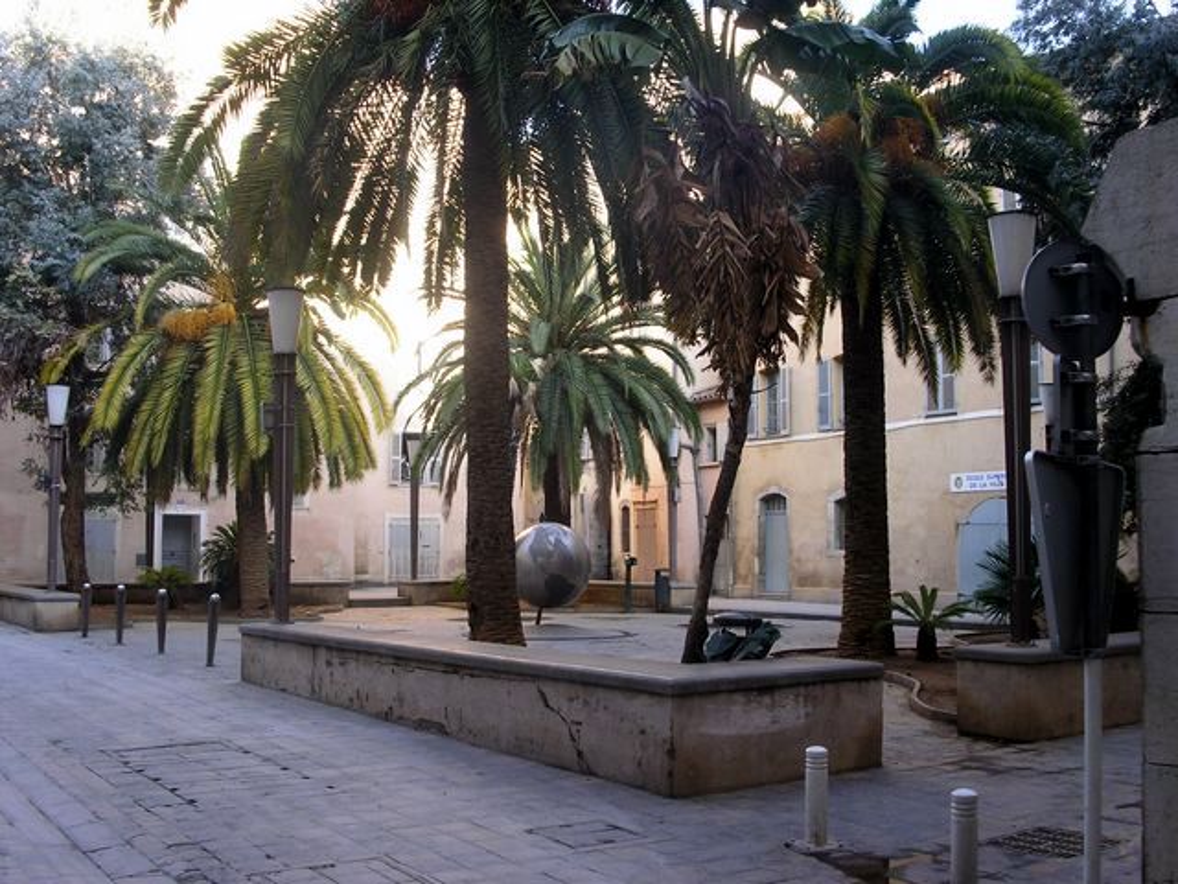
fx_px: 1293
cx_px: 589
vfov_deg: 37.7
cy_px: 442
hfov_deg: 49.0
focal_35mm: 38
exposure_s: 1/60
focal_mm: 7.8
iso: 100
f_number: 4.5
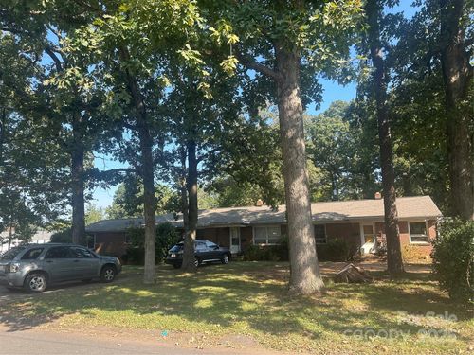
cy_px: 178
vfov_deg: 56.8
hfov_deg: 71.6
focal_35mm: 24
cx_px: 237
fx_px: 329
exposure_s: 1/864
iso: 80
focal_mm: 6.86
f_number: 1.78
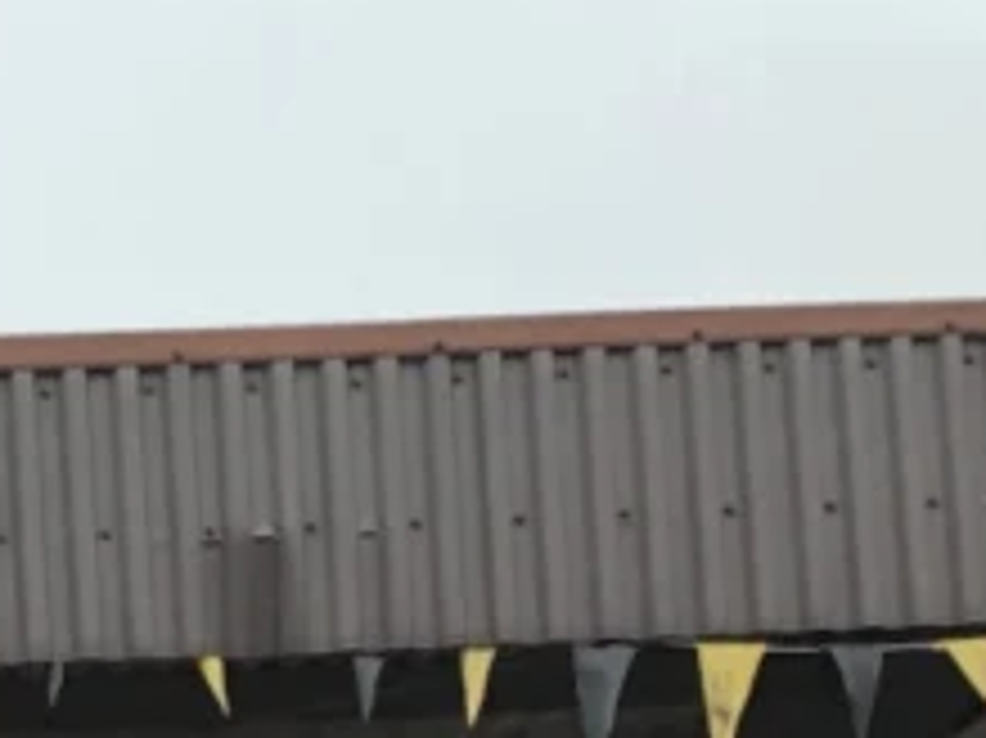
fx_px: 3729
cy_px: 1642
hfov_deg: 12.3
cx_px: -1288
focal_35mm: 131
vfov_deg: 10.1
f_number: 1.8
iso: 32
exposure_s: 1/120
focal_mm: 3.99
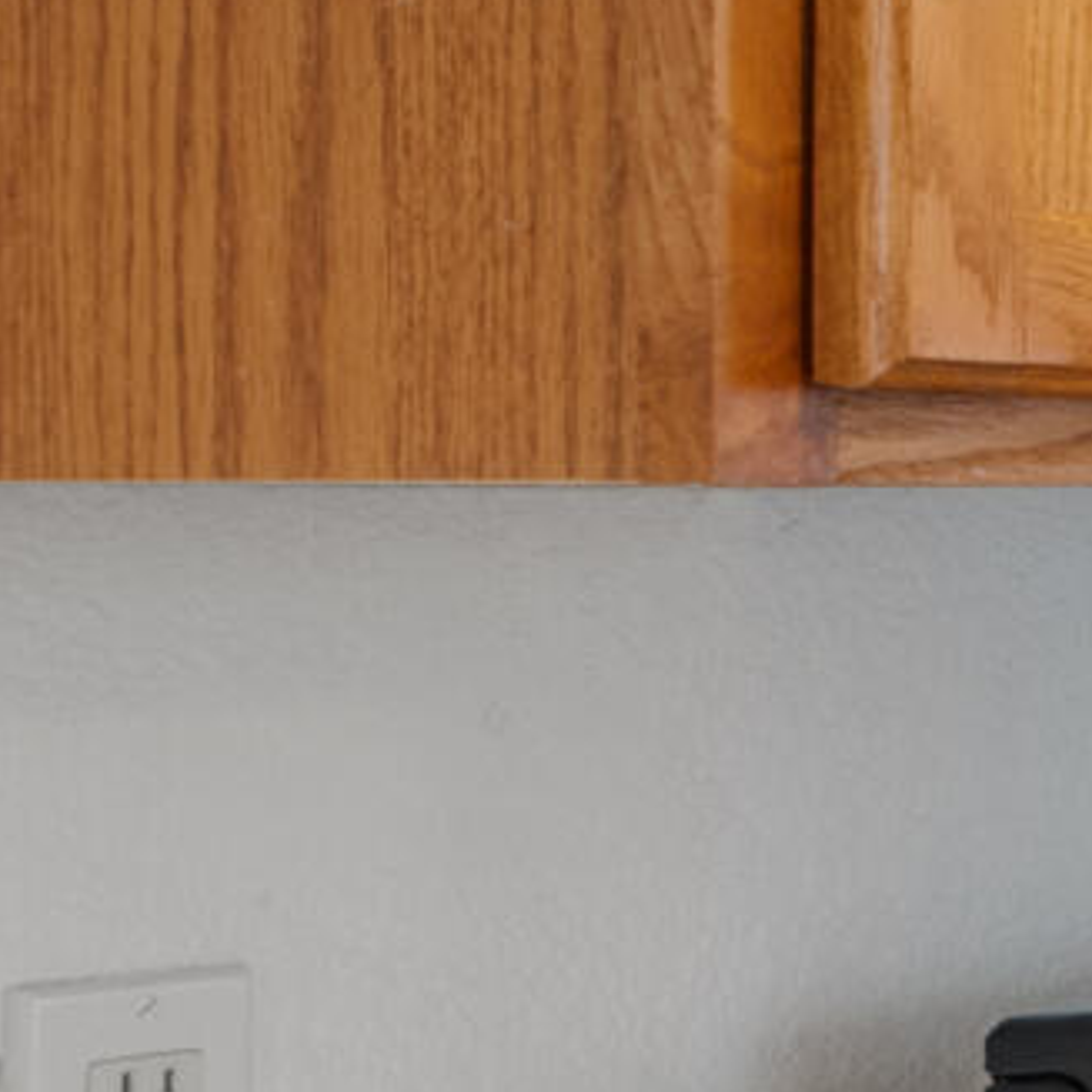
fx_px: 3890
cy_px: 488
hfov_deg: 8.7
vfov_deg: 16.0
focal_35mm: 109
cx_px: 4151
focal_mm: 14
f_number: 9
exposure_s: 1/1.25
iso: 320
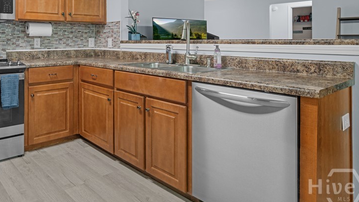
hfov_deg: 69.1
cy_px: 45
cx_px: 105
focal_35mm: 26
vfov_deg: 43.0
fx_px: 245
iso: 250
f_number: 7.1
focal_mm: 11
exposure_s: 1/3.33
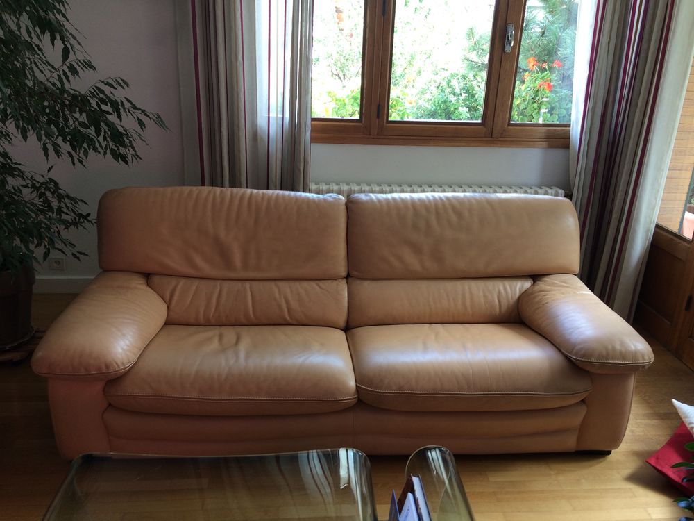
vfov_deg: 48.2
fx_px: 581
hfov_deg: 61.7
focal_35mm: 29
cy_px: 260
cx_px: 347
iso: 50
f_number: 2.2
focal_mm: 4.15
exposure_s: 1/33
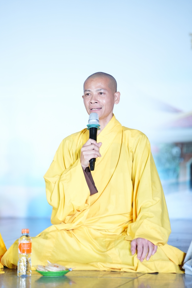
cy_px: 144
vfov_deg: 13.7
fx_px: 1200
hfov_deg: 9.1
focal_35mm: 150
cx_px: 96
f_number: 2.8
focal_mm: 150
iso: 1000
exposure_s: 1/160
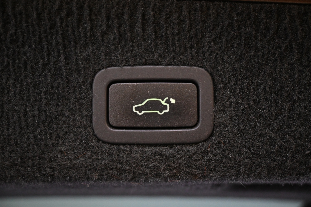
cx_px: 156
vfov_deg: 30.8
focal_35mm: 44
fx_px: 376
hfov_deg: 45.0
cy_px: 104
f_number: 4.8
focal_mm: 29
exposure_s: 1/50
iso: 2500
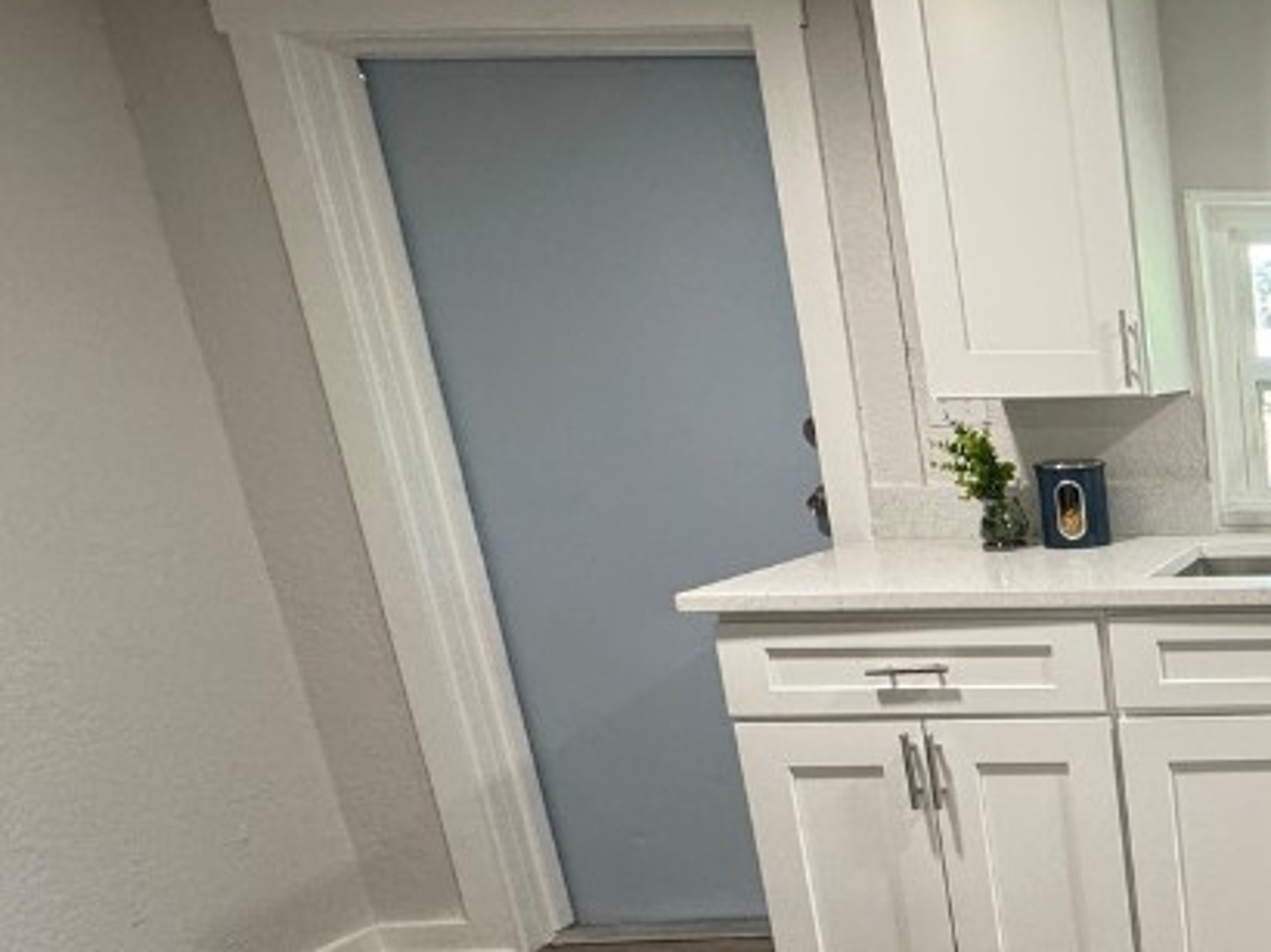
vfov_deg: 39.6
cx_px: 1562
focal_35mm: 35
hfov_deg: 37.8
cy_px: 704
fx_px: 1284
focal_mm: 2.22
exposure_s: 1/60
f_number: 2.2
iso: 200
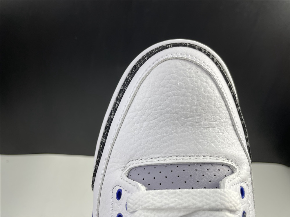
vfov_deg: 53.1
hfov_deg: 67.3
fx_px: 218
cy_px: 108
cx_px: 145
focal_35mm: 26
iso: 40
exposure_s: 1/121
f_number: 1.6
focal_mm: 4.2
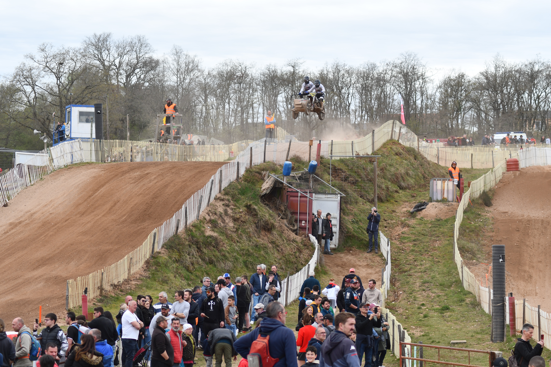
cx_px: 276
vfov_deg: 13.0
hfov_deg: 19.5
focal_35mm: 105
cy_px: 184
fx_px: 1607
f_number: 6.3
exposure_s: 1/500
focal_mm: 70
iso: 200
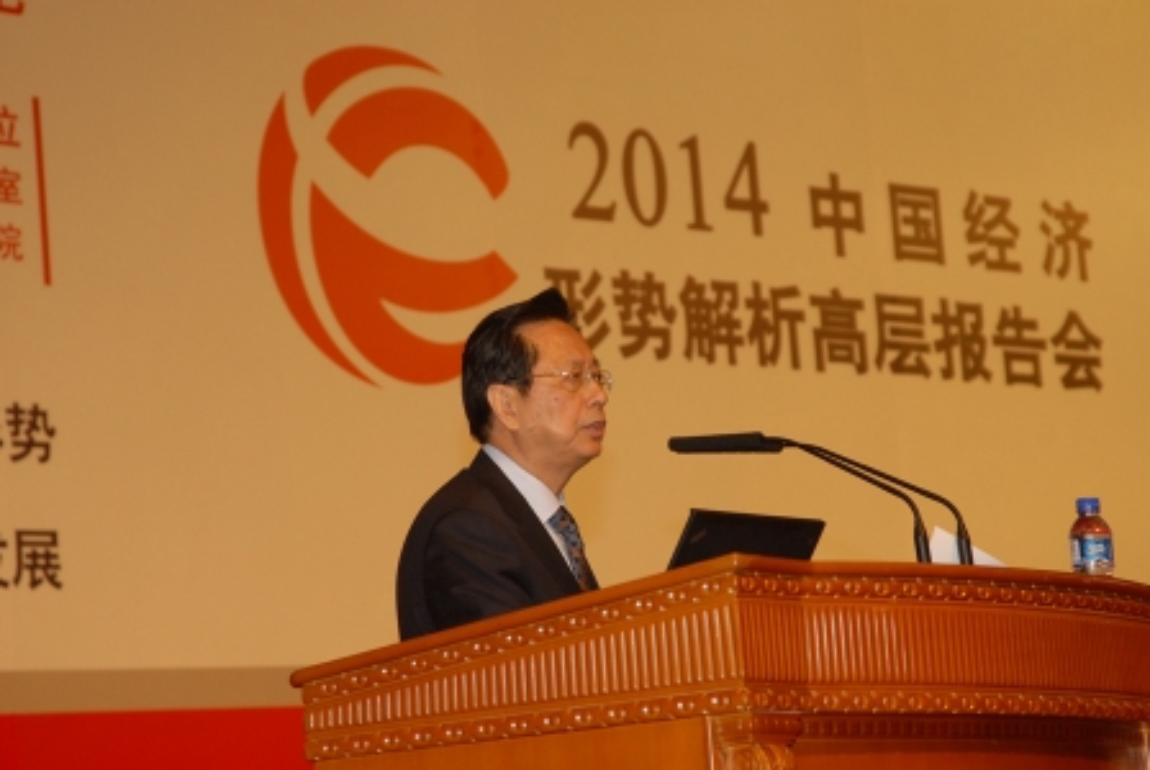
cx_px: 575
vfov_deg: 10.8
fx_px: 4078
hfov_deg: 16.1
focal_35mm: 128
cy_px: 385
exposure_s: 1/60
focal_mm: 85
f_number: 5.6
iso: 400
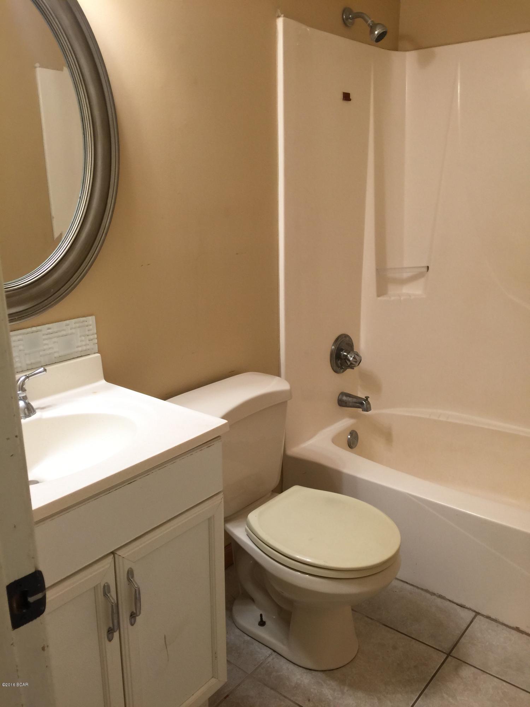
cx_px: 265
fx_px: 592
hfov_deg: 48.2
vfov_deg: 61.7
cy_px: 354
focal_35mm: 29
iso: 32
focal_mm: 4.15
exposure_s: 1/15
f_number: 2.2
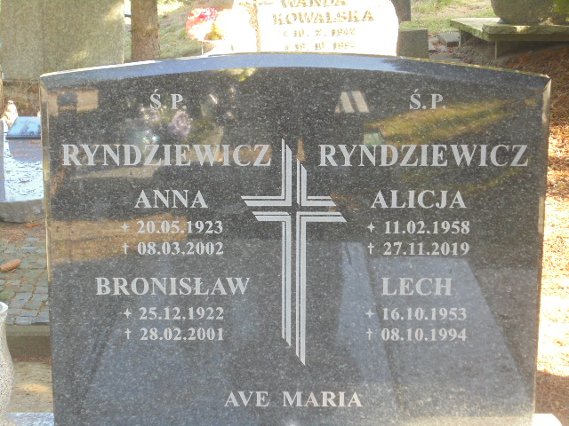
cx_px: 284
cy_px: 213
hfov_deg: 26.7
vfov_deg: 20.2
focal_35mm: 73
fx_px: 1200
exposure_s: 1/30
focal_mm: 13.1
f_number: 6.1
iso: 250
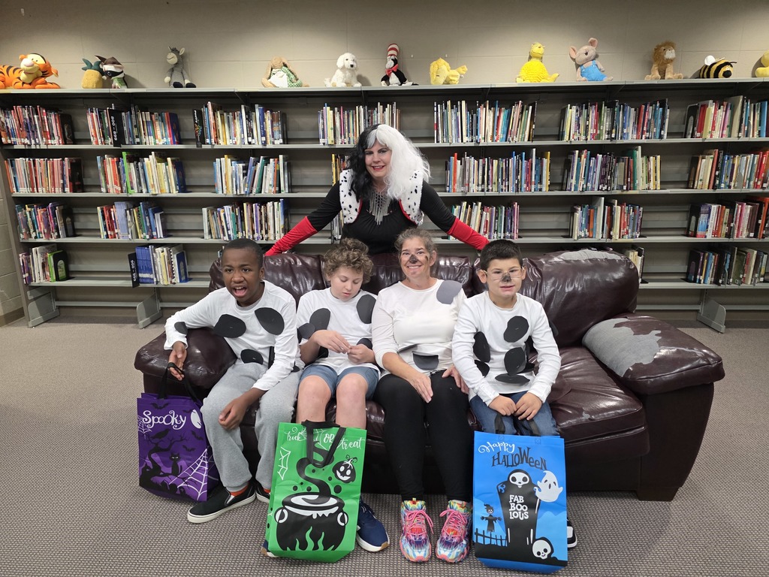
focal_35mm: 23
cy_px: 288
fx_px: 511
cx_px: 384
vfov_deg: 58.9
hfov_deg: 73.9
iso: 400
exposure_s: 1/120
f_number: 1.7
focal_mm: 6.3
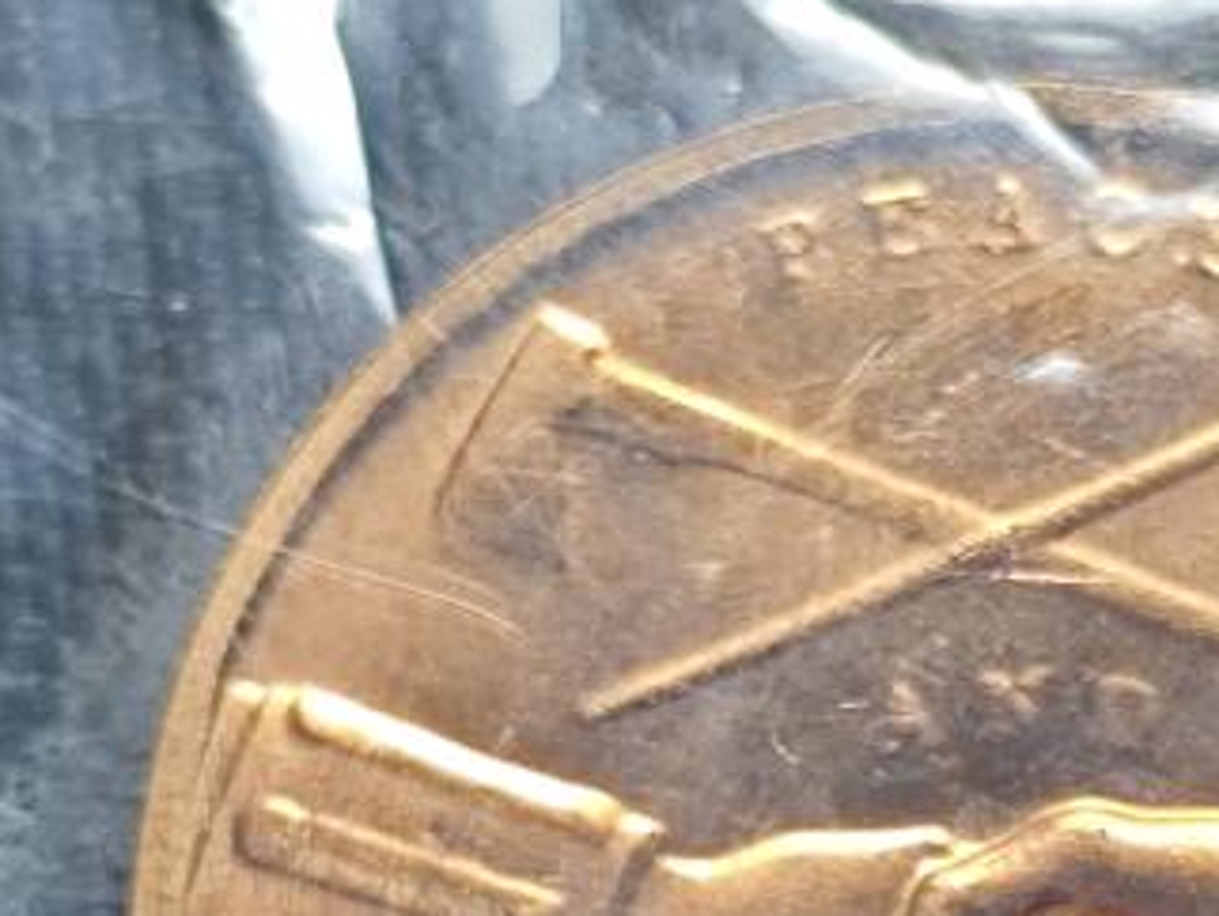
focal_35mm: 213
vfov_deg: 6.9
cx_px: 1121
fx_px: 7506
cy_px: 1064
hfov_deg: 9.2
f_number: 1.6
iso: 125
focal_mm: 5.84
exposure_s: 1/65
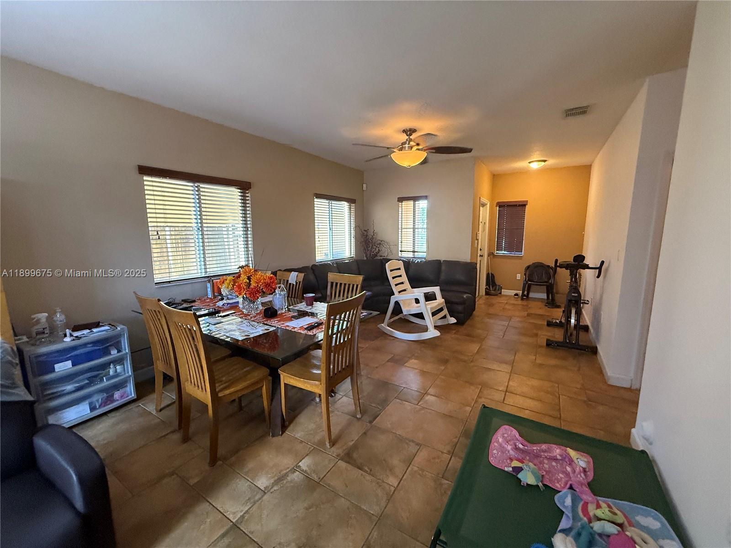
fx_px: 296
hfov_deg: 102.1
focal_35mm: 14
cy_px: 274
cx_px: 366
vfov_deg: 85.7
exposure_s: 1/60
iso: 400
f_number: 2.2
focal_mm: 2.22
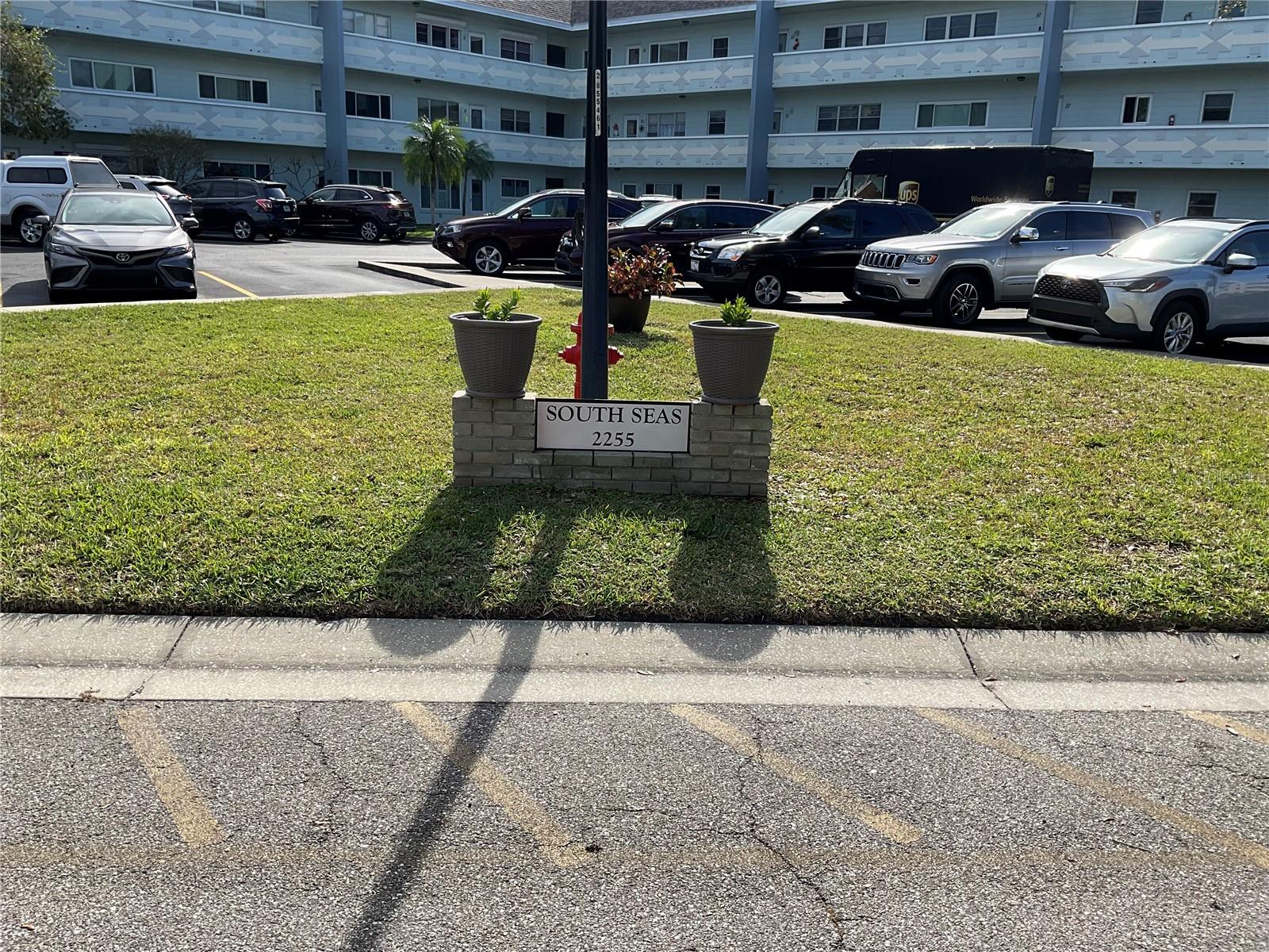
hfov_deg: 61.7
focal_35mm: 29
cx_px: 634
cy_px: 476
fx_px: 1063
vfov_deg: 48.2
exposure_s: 1/1098
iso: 16
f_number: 1.8
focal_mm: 3
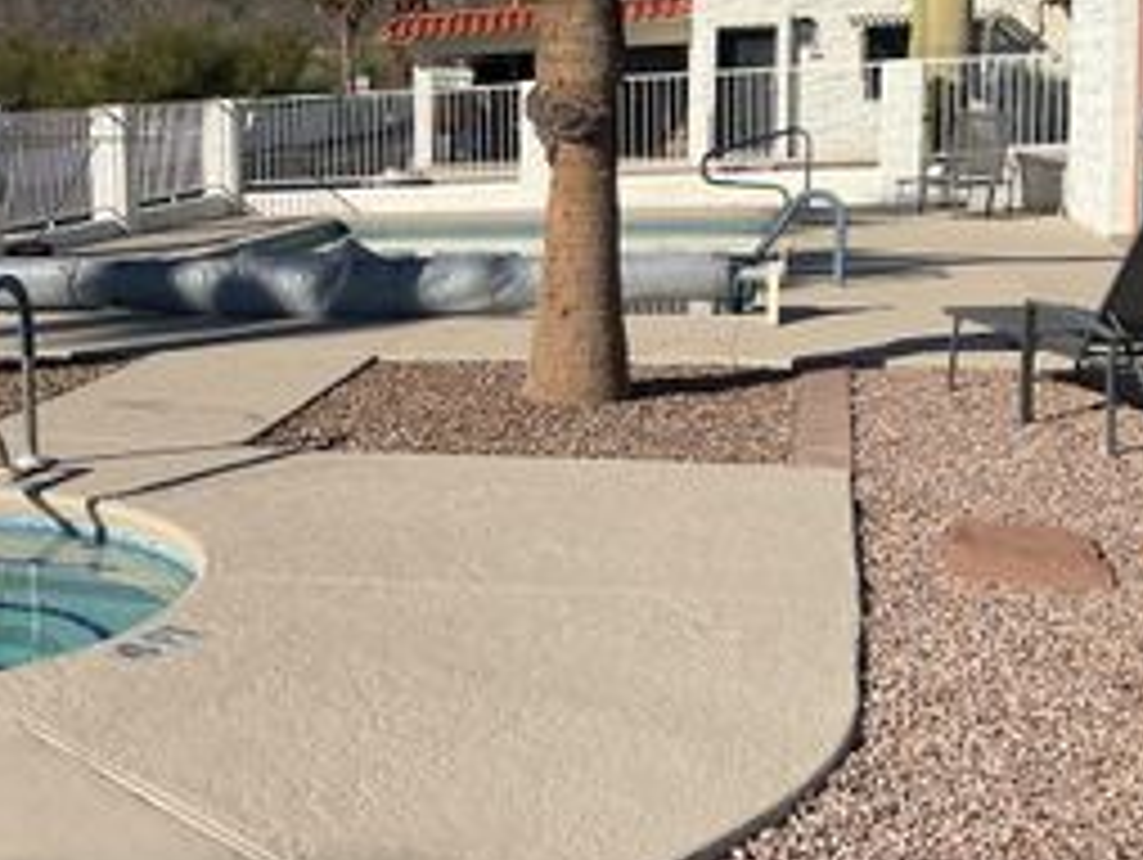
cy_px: 362
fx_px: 1884
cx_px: 176
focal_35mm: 57
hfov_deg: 32.5
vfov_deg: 25.7
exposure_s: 1/5263
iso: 16
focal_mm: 3
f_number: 1.8
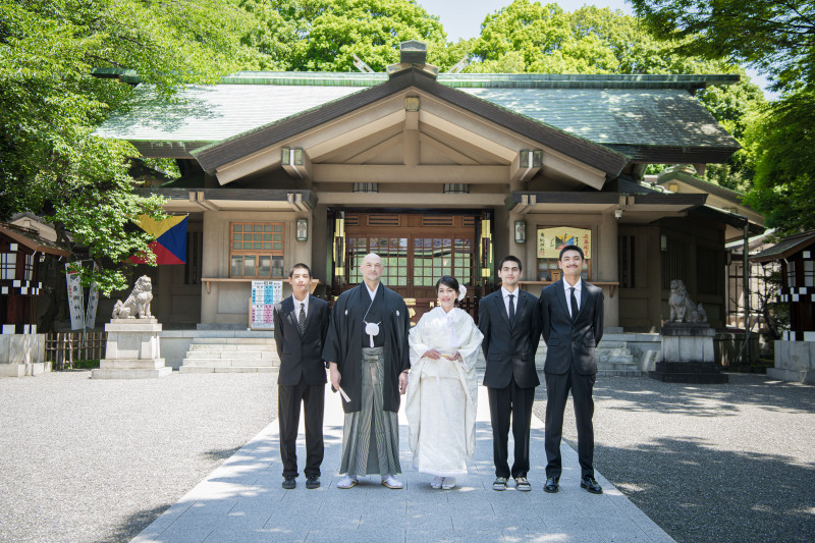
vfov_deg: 31.9
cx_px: 408
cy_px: 272
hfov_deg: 46.4
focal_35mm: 42
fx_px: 951
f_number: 5.6
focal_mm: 42
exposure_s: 1/160
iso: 200
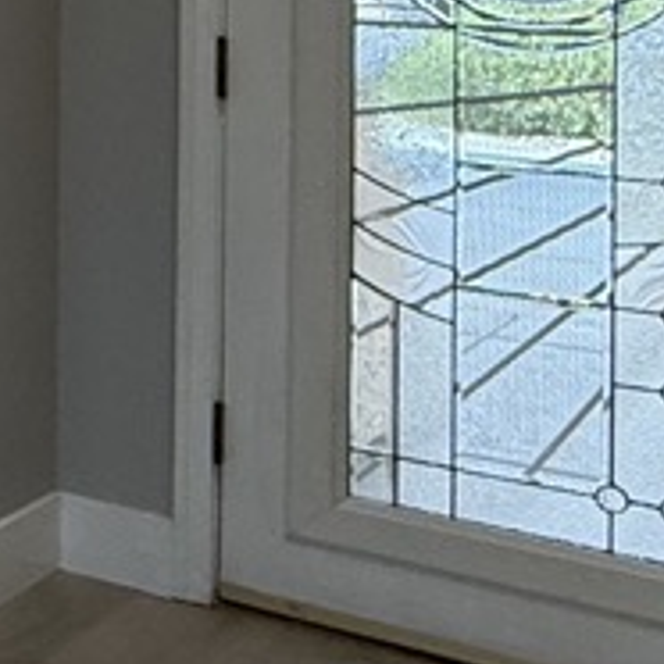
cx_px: -700
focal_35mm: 85
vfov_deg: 19.5
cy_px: -75
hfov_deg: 15.7
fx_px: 1845
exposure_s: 1/120
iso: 250
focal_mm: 2.22
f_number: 2.2
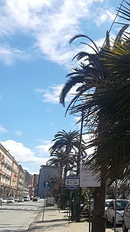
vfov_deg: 46.4
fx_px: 269
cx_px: 138
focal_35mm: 44
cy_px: 114
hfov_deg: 25.4
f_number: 2.2
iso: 50
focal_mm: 3.83
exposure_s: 1/1033
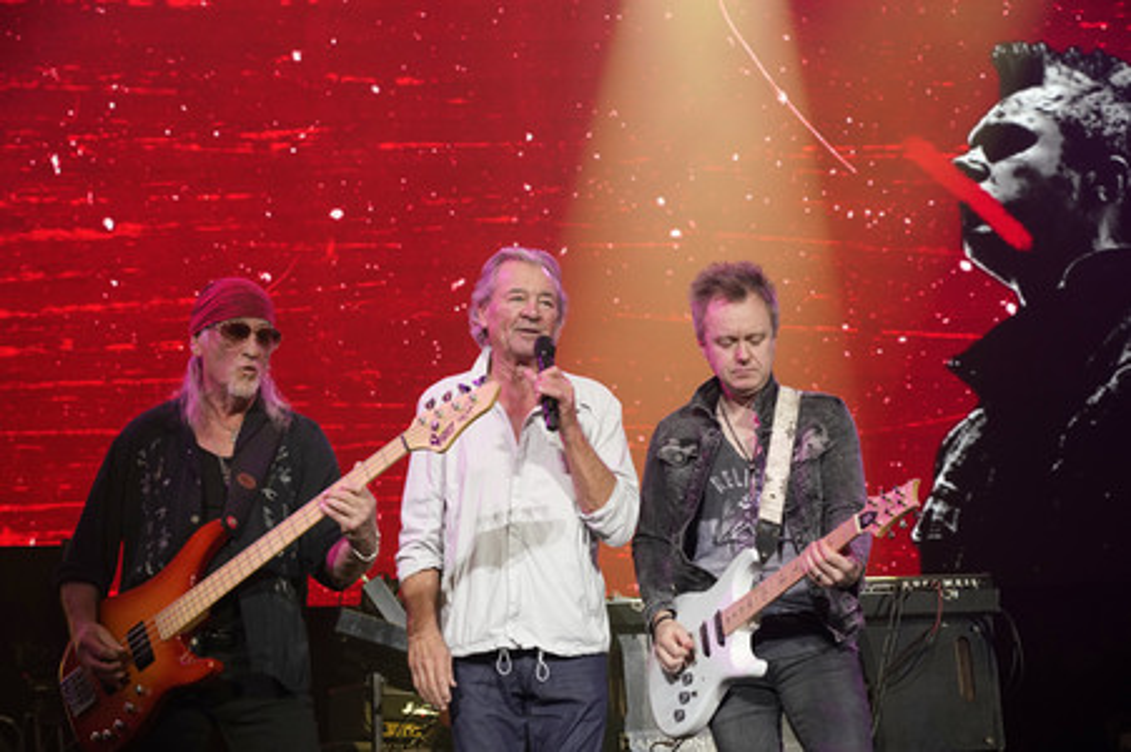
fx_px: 1915
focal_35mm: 61
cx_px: 566
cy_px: 376
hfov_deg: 32.9
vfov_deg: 22.2
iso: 1600
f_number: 5.6
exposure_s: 1/400
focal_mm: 61
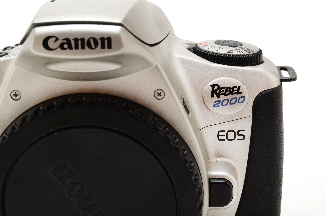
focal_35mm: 82
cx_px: 163
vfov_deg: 16.5
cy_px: 108
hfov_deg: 24.7
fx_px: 746
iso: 100
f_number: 22
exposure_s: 1/160
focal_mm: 55
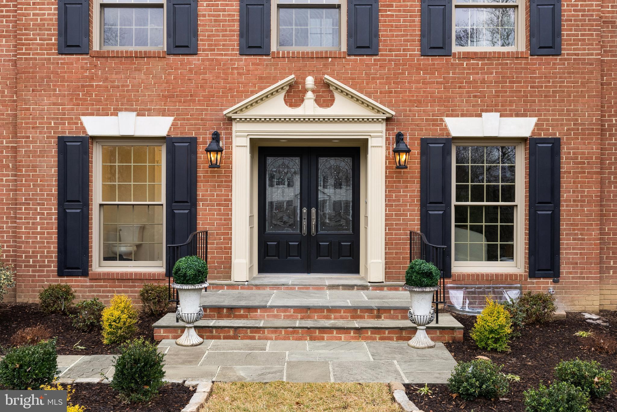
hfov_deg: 55.1
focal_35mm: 34
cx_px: 308
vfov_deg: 38.4
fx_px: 591
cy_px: 206
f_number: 6.3
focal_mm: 34.5
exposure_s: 1/100
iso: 320
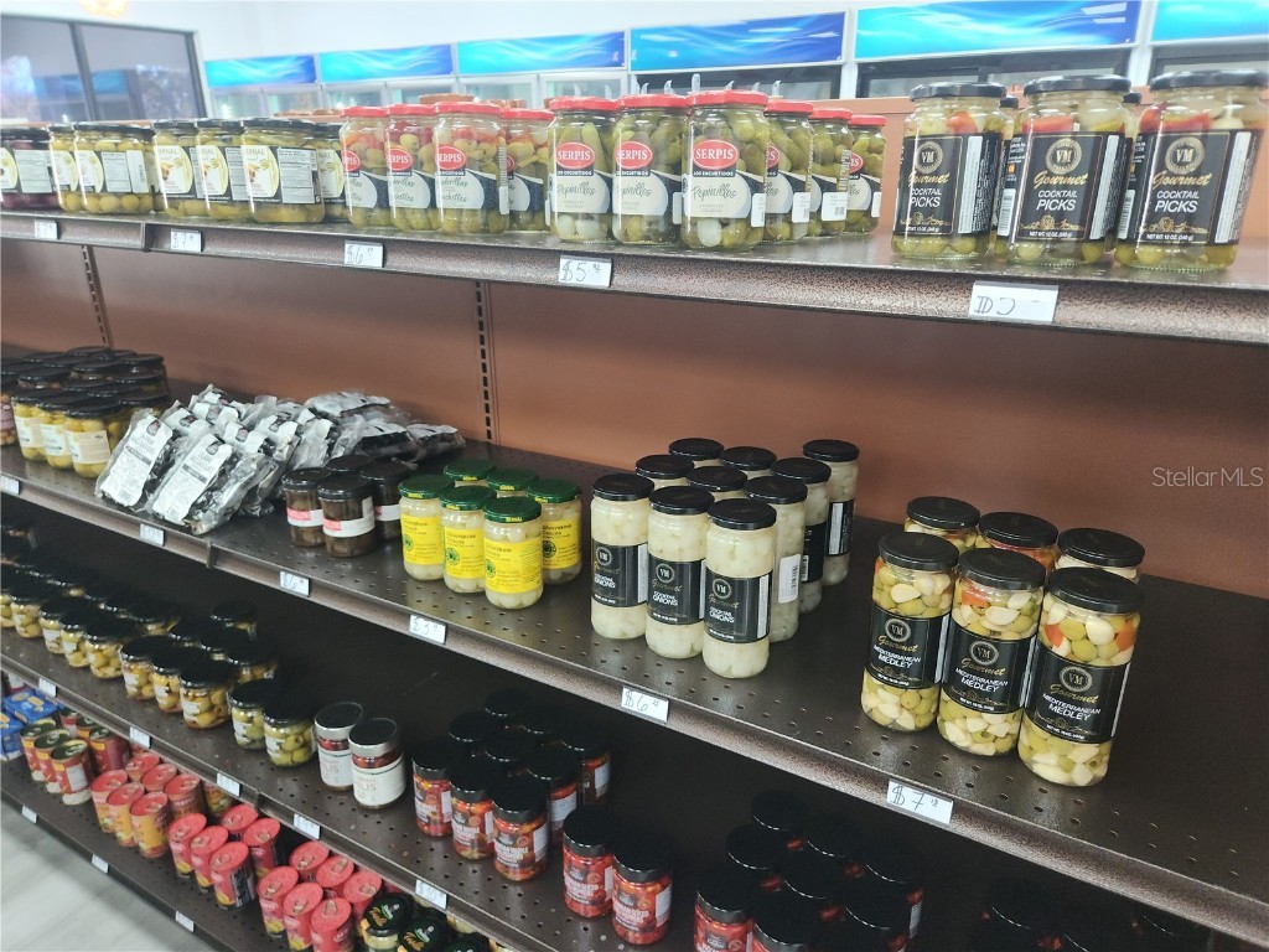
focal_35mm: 23
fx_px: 843
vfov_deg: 58.9
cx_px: 634
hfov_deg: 73.9
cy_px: 476
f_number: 1.8
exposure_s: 1/60
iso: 160
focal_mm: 5.4
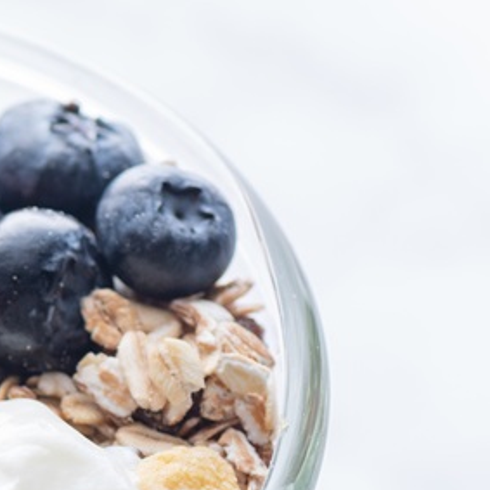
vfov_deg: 4.6
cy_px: 637
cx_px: -106
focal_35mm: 378
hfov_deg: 4.6
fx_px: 6054
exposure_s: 1/200
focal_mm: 105
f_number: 8
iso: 100
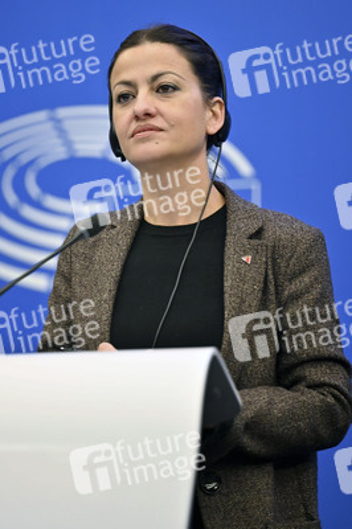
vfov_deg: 11.8
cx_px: 176
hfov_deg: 7.8
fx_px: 2571
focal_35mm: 175
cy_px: 264
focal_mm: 175
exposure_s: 1/160
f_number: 2.8
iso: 640
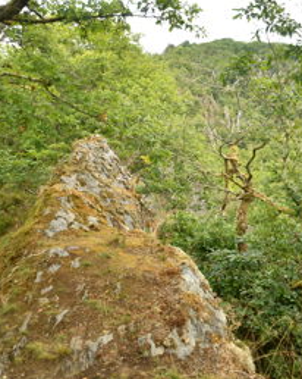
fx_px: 392
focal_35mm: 35
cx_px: 213
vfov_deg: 51.6
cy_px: 193
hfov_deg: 41.4
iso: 100
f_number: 3.5
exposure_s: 1/160
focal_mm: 16
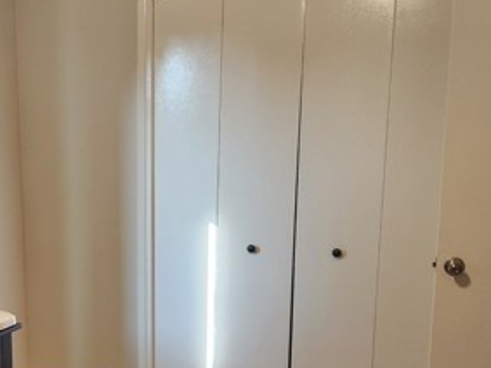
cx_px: 88
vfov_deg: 27.4
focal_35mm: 52
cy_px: 297
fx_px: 737
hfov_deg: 35.5
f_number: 1.8
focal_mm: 5.4
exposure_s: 1/120
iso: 250
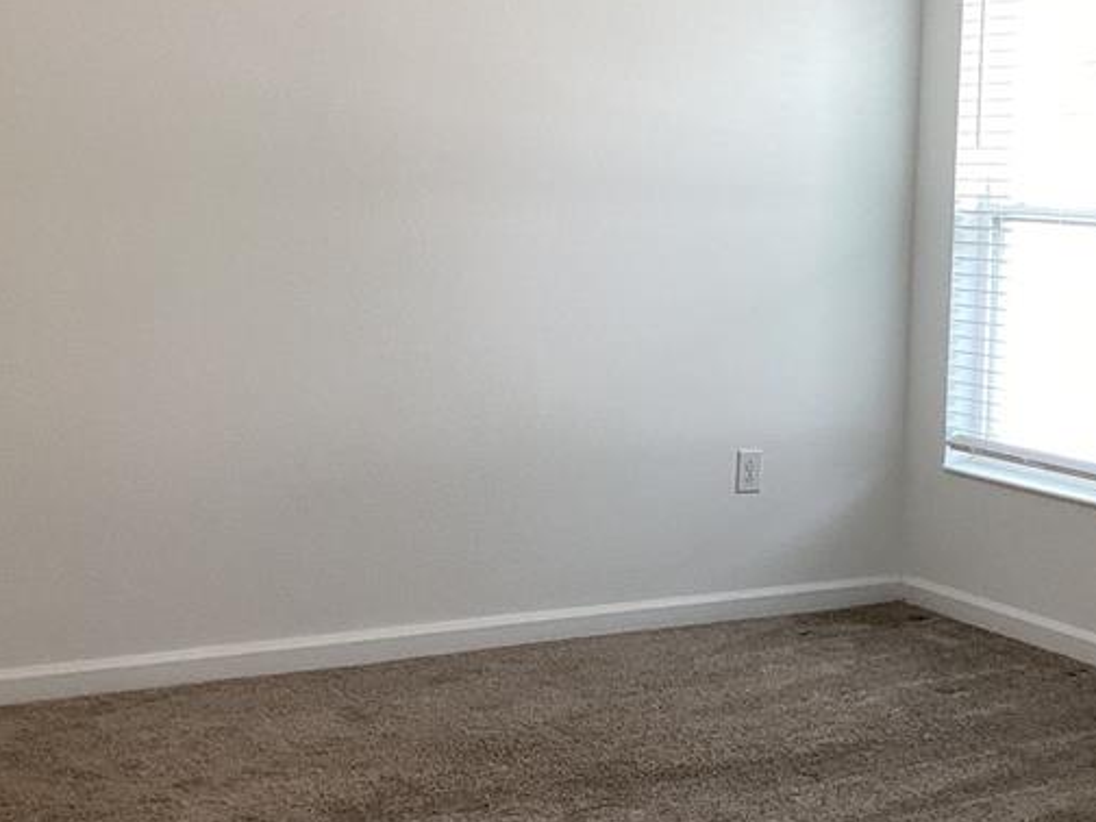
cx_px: 850
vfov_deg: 23.3
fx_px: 1995
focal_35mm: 63
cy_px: 359
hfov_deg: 30.1
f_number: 2.4
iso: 64
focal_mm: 3.3
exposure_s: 1/60
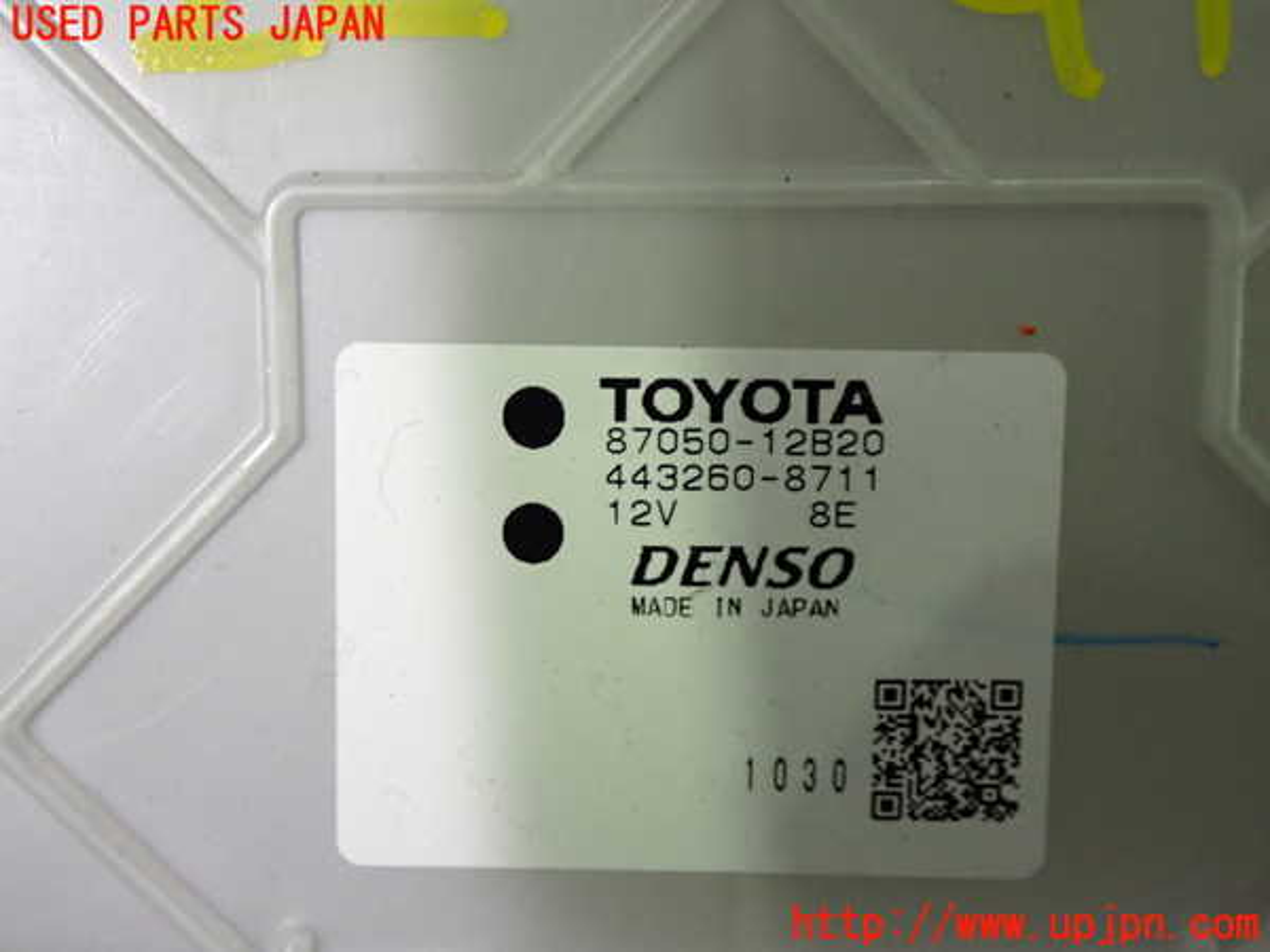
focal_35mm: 47
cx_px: 635
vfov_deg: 30.9
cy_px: 476
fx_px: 1724
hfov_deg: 40.4
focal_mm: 8.4
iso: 800
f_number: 3.1
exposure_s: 1/30
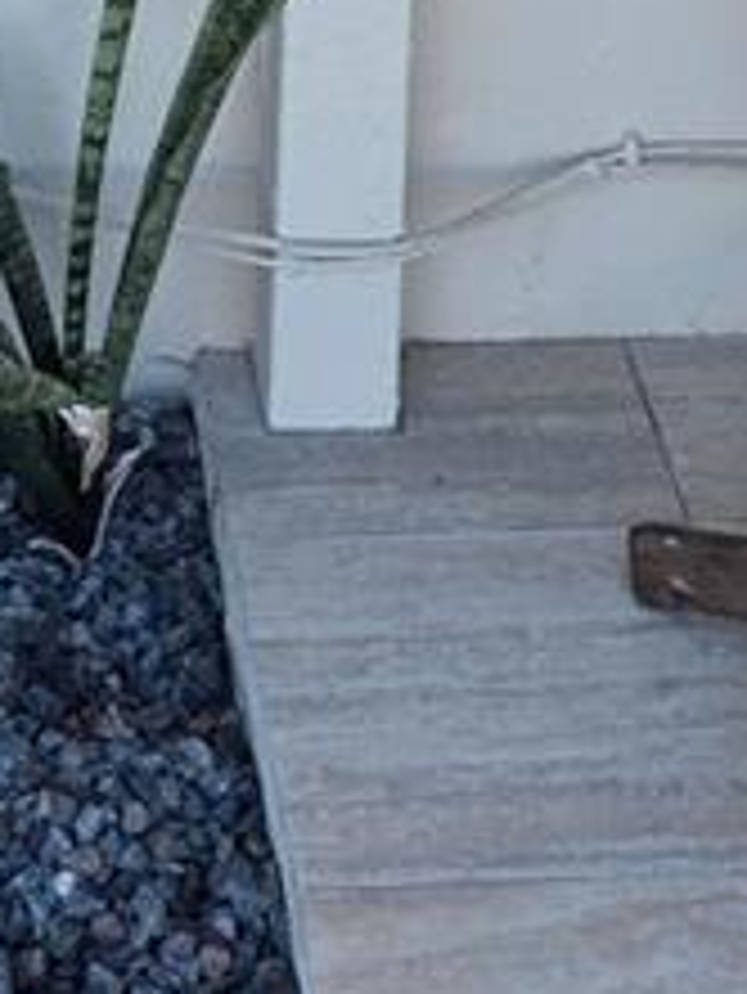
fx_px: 3593
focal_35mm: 125
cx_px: 122
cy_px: -931
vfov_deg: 13.7
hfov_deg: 11.8
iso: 32
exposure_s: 1/359
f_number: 1.7
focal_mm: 6.25
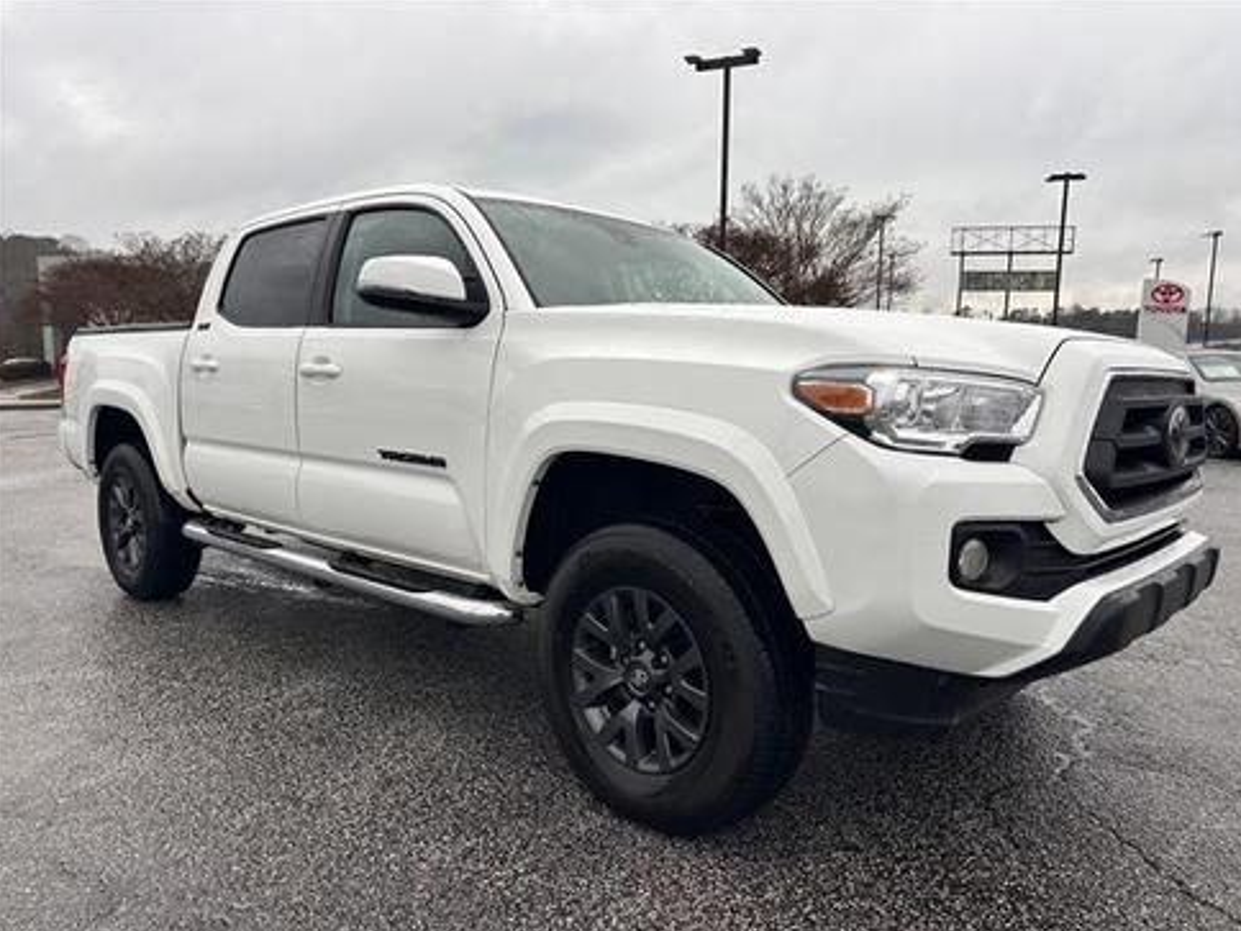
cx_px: 641
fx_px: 896
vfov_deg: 54.9
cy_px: 480
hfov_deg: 69.4
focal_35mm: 25
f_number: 1.78
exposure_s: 1/611
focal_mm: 6.86
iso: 80
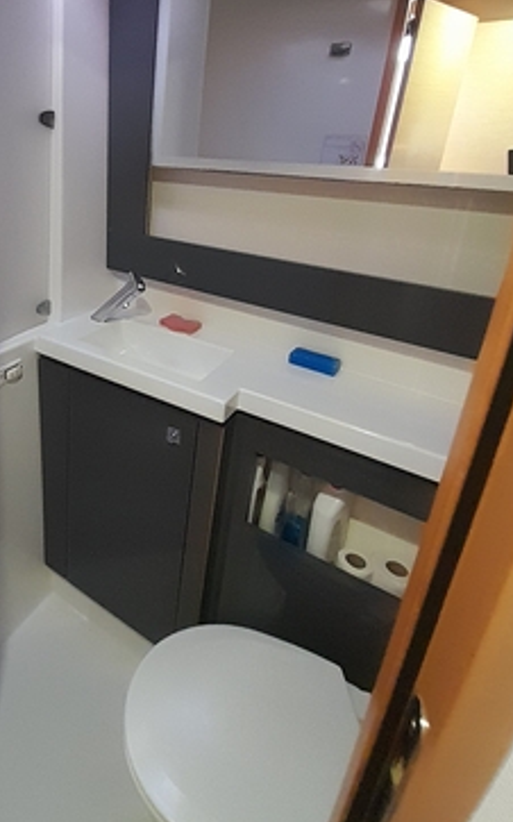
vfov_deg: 83.1
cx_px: 98
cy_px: 296
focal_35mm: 20
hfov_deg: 55.2
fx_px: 448
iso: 400
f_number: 2.2
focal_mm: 1.13
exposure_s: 1/20
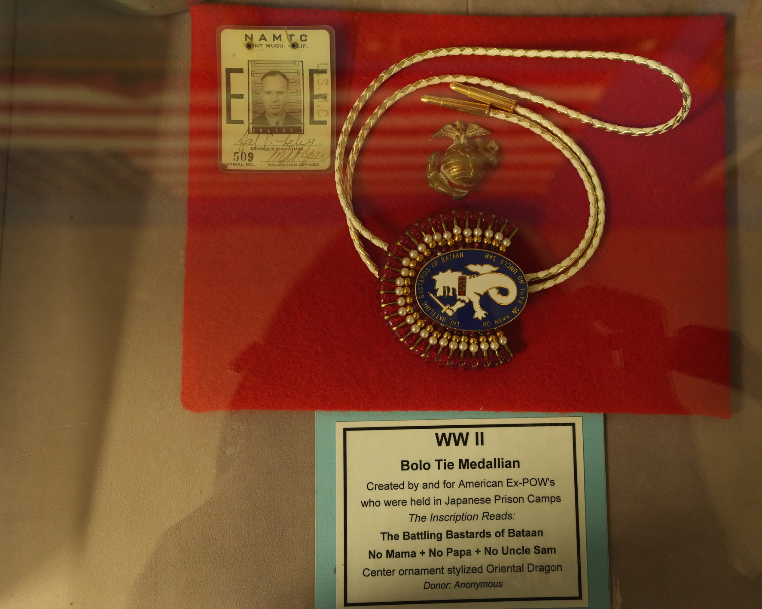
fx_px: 902
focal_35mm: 40
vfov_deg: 37.3
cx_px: 451
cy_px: 307
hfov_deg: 45.6
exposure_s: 1/40
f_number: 5
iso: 3200
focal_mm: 35
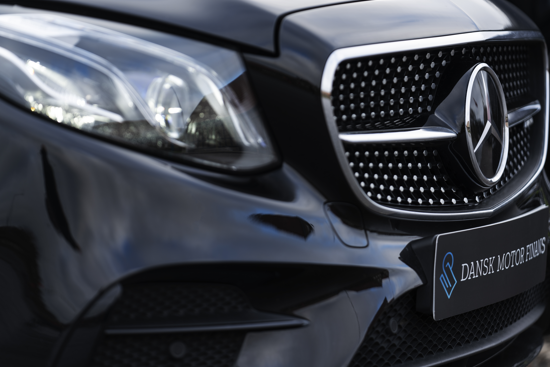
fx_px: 2521
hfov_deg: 12.5
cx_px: 291
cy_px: 169
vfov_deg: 8.3
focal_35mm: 165
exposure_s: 1/250
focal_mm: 152
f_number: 2.8
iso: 100
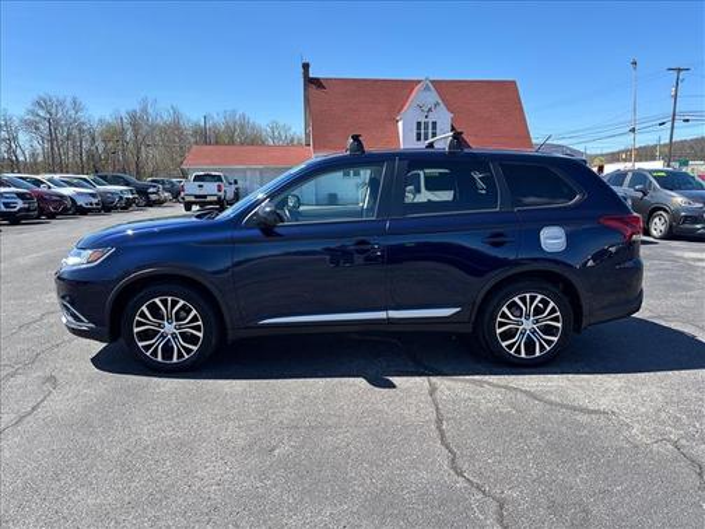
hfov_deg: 67.3
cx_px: 352
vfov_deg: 53.1
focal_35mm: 26
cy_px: 264
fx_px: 530
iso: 50
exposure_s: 1/1499
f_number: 1.6
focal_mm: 5.96
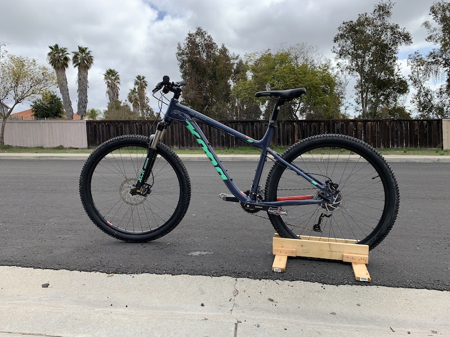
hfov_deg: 67.3
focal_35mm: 26
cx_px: 225
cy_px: 168
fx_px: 338
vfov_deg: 53.1
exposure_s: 1/1220
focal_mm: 4.25
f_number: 1.8
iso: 25
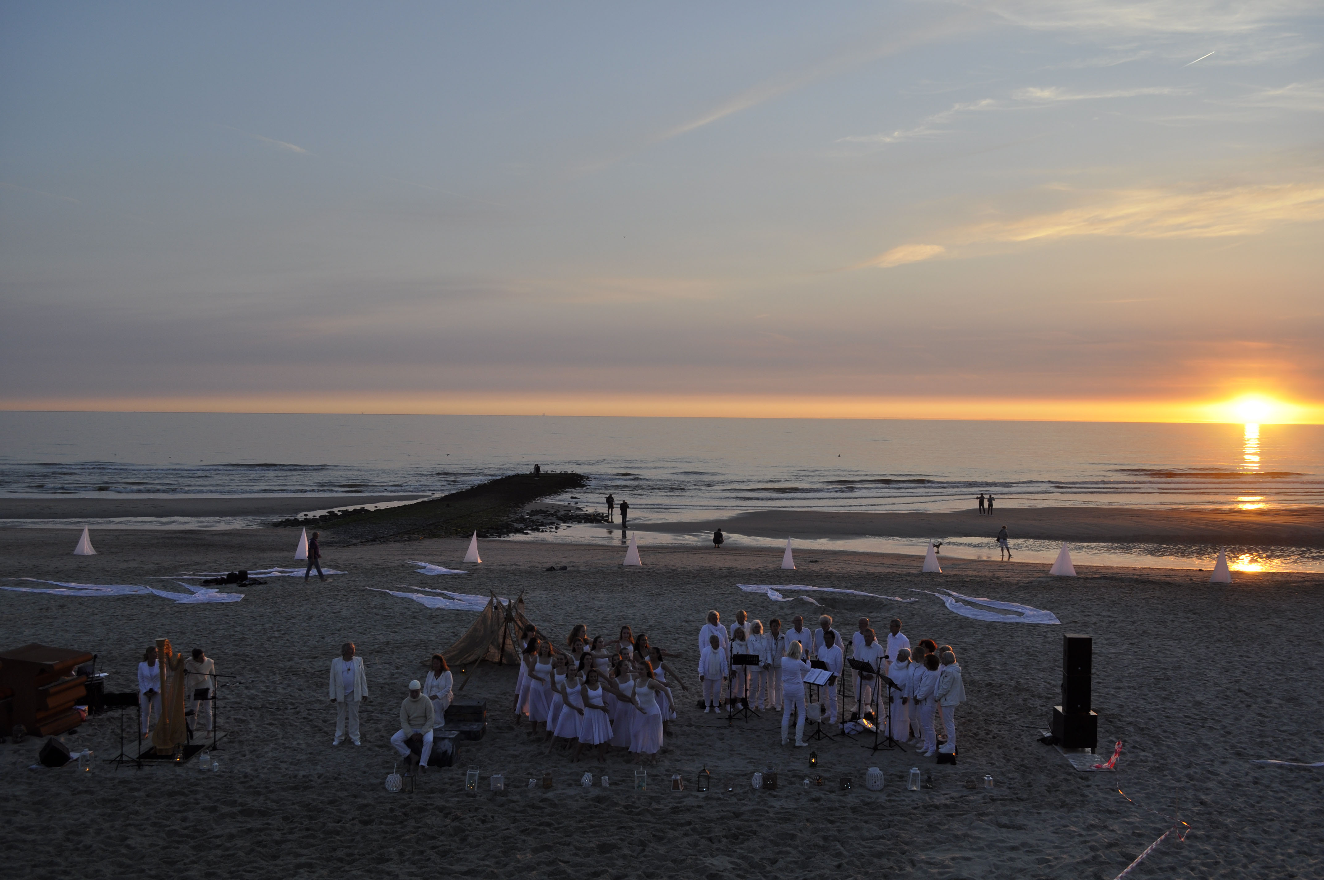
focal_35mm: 33
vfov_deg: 39.9
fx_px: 1212
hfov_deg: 57.3
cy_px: 440
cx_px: 662
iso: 200
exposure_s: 1/160
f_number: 6.3
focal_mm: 22
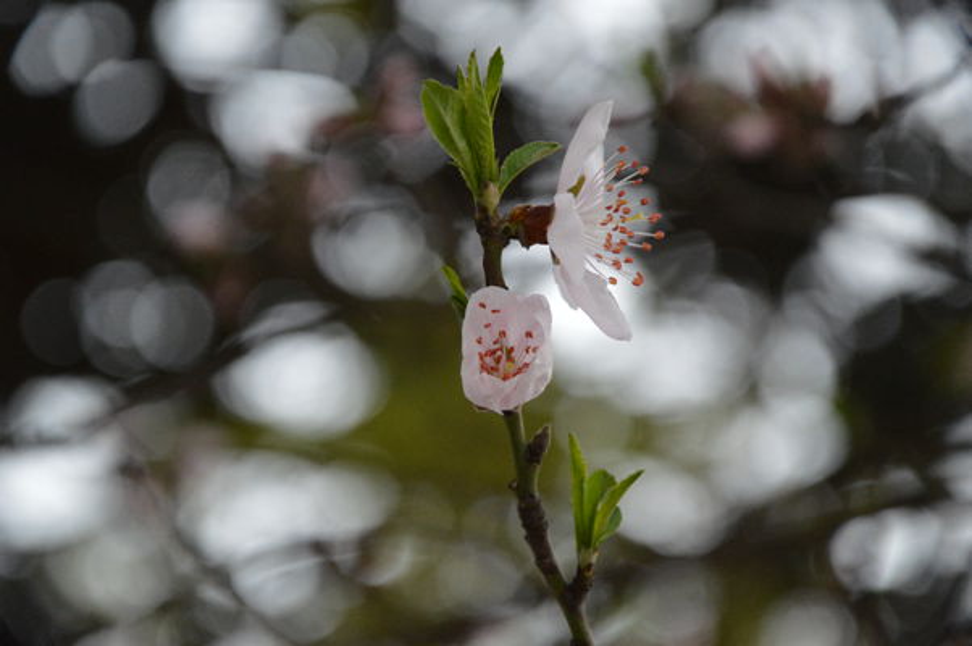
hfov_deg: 13.1
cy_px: 323
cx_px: 486
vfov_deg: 8.7
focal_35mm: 158
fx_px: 4248
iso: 1600
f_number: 5.6
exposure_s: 1/1000
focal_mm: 105
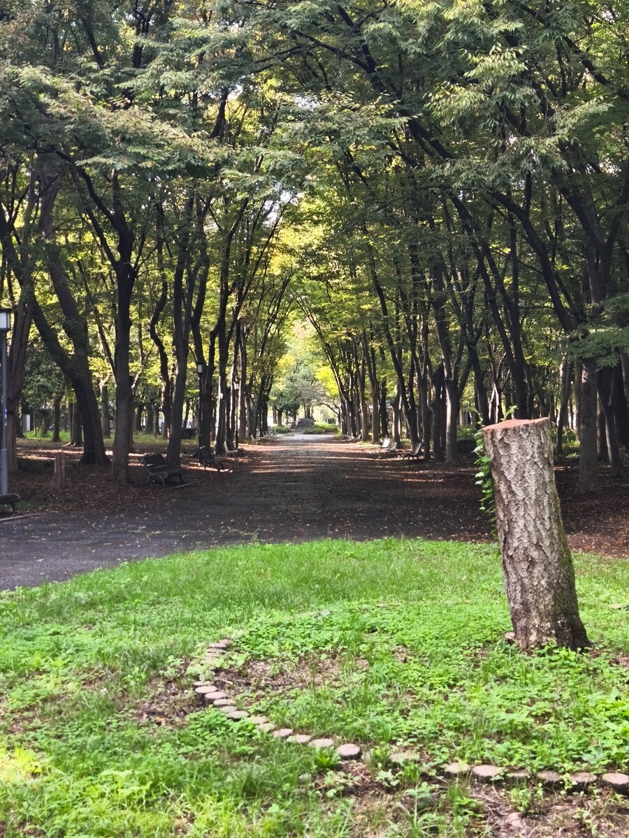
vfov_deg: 41.2
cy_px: 419
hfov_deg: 31.5
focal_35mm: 46
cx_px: 314
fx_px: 1114
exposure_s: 1/100
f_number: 1.65
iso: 125
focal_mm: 6.18
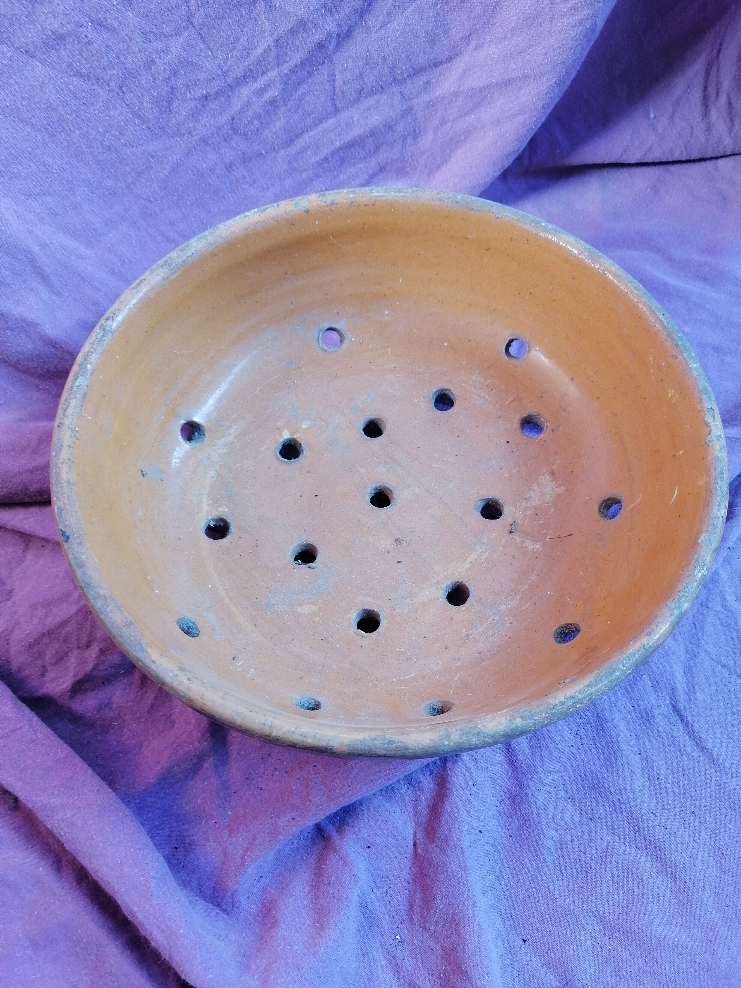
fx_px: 742
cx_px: 370
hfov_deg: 53.1
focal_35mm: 26
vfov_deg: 67.3
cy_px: 494
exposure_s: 1/50
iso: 80
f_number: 1.8
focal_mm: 3.96
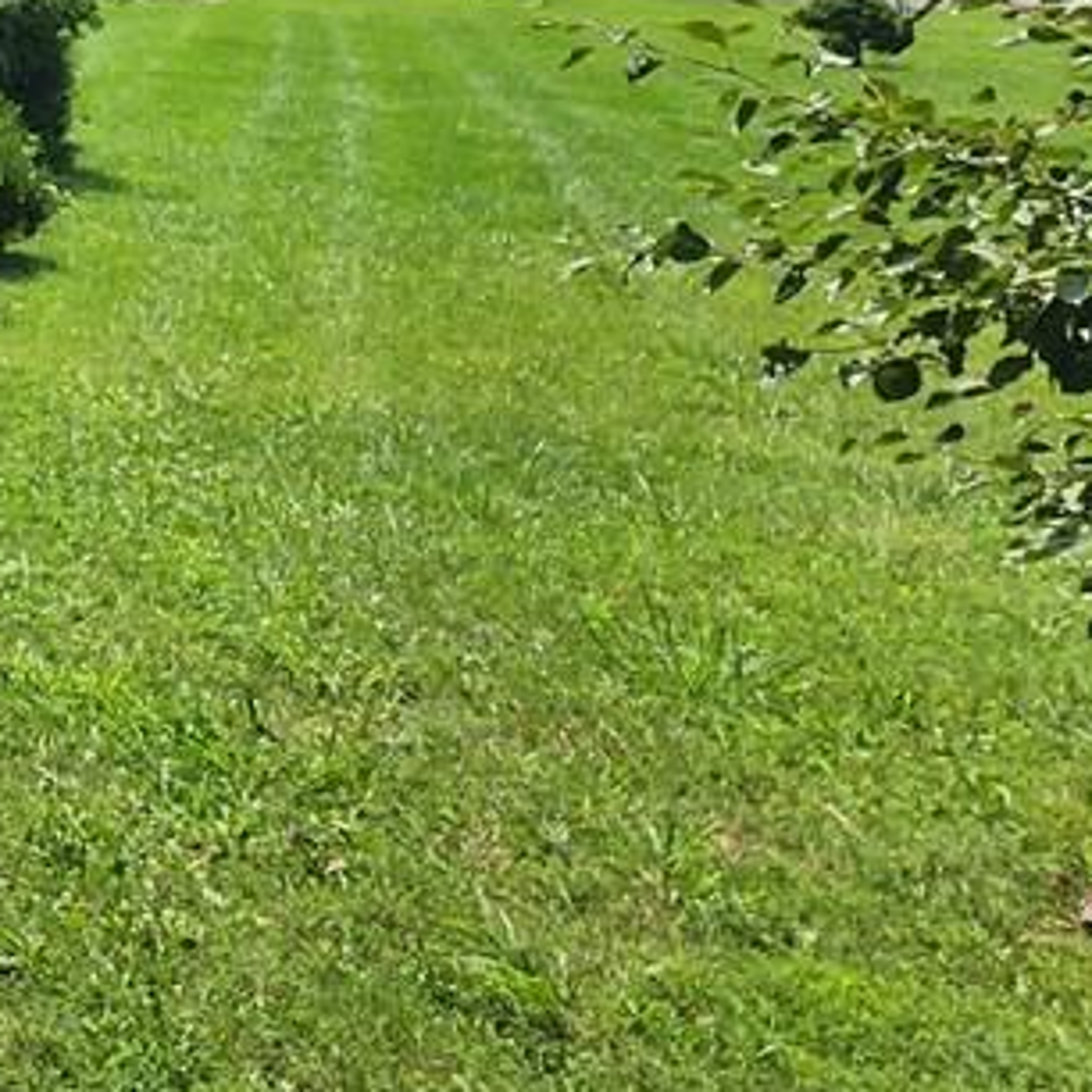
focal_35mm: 48
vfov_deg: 30.2
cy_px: -214
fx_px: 1713
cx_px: -914
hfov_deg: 21.4
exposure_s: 1/2558
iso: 50
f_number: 2.2
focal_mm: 2.2
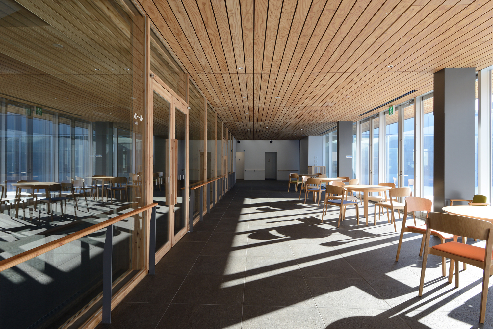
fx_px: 260
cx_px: 246
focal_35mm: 19
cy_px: 164
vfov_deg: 64.6
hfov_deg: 86.9
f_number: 11
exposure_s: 1/25
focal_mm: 19
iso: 100
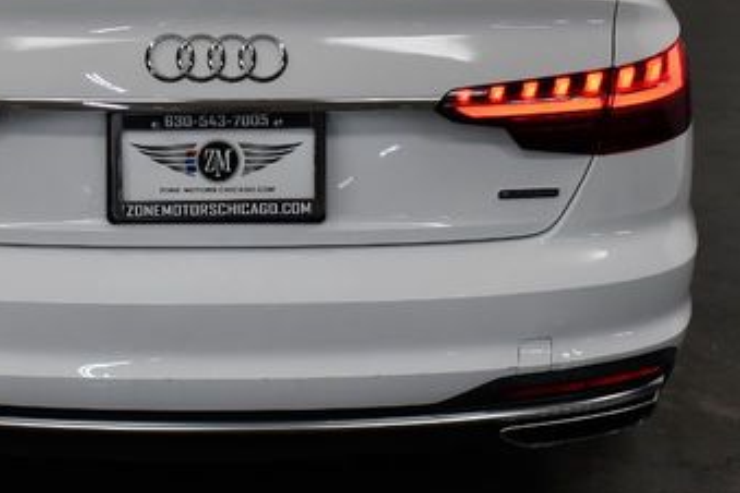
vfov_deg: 19.8
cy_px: 101
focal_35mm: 68
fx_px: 1398
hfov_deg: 29.5
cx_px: 255
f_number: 4
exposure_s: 1/250
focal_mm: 18
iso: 400
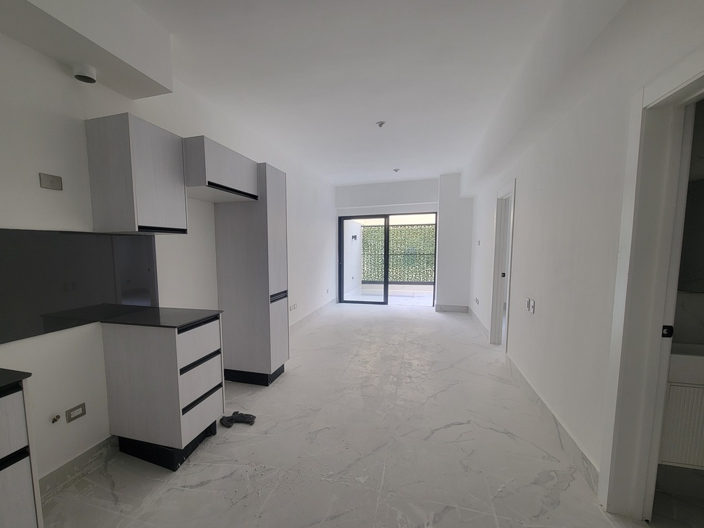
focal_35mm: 15
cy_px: 283
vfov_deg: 81.6
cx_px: 307
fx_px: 305
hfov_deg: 97.6
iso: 50
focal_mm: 2.2
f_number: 2.2
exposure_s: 1/60
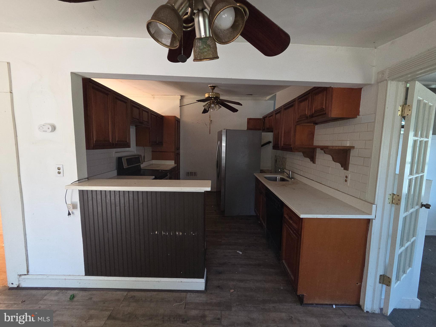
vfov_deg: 89.9
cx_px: 218
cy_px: 164
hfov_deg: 106.2
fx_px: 164
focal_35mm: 13
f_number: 2.2
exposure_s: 1/60
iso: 160
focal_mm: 2.2
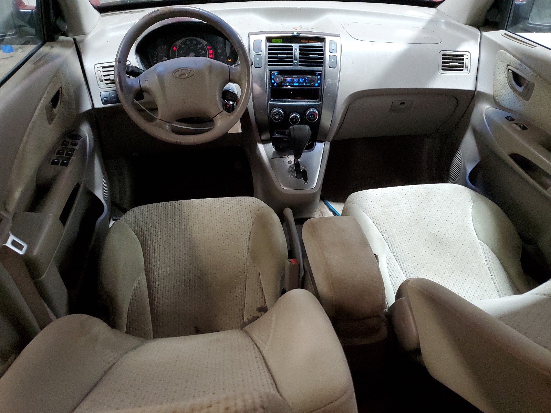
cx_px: 276
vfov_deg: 53.1
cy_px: 206
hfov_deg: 67.3
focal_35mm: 26
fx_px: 414
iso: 308
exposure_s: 1/60.2
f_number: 1.5
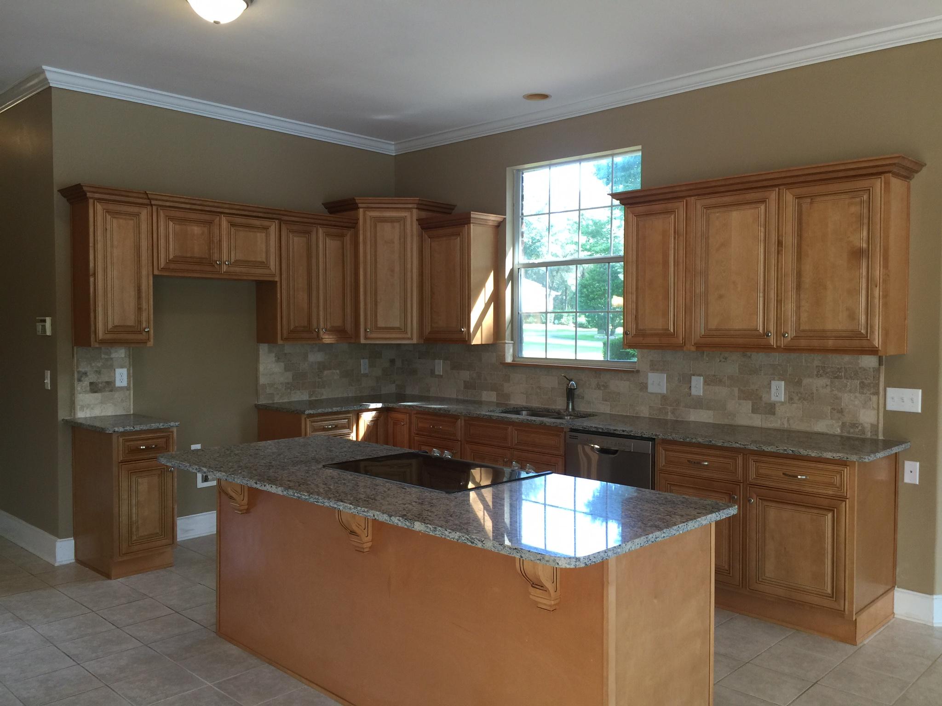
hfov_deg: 61.7
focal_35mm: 29
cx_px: 471
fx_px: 789
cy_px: 353
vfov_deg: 48.2
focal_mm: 4.15
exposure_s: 1/30
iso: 32
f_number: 2.2
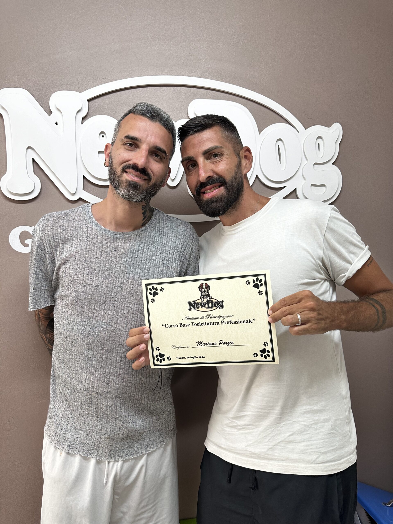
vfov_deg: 71.6
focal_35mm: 24
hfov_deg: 56.8
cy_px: 262
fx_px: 363
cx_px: 196
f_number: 1.78
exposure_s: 1/100
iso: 200
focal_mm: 6.86
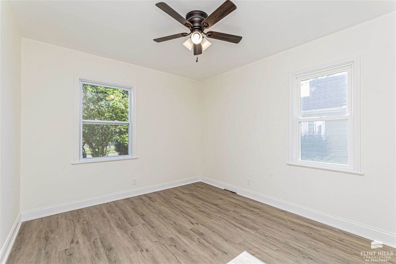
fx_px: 165
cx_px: 198
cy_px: 132
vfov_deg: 77.3
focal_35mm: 15
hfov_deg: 100.4
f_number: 13
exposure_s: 1/60
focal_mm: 10
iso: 320
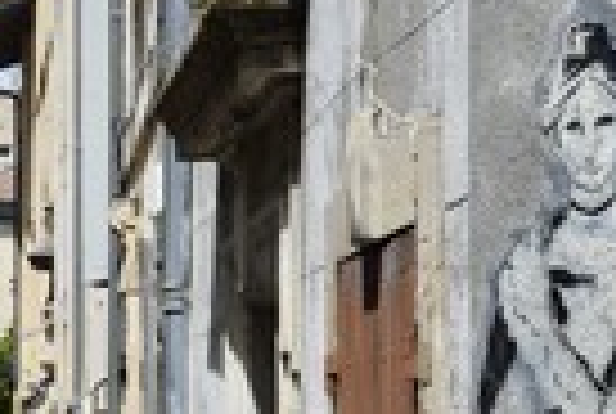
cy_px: 454
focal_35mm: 159
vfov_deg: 8.6
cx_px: -72
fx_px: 2727
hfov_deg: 12.6
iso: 200
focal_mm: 52
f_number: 13
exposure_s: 1/250
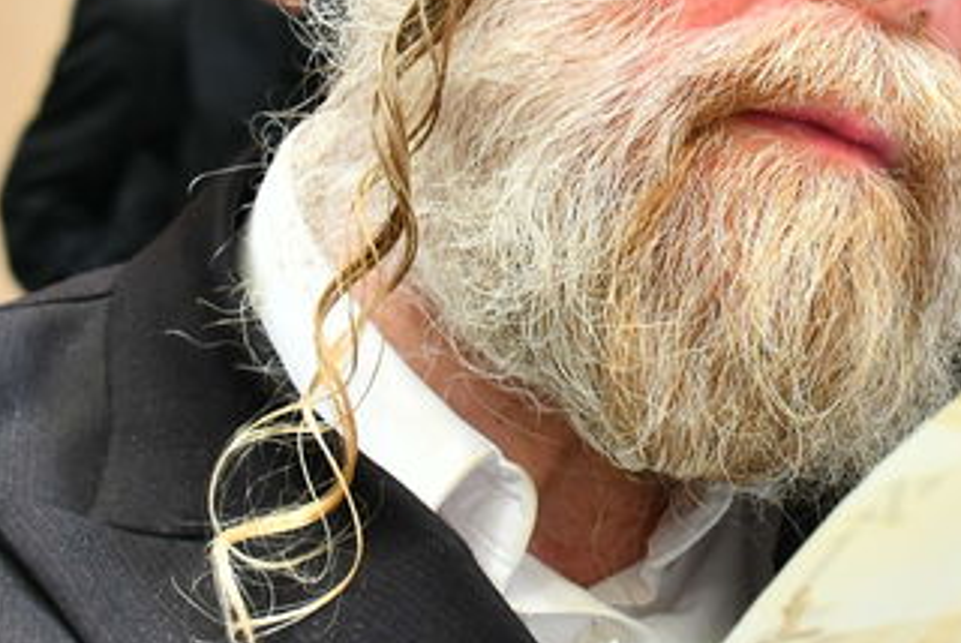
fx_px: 4435
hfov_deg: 12.3
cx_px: 913
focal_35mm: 166
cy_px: 176
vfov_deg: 8.3
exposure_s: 1/100
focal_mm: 38
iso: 800
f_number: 5.6
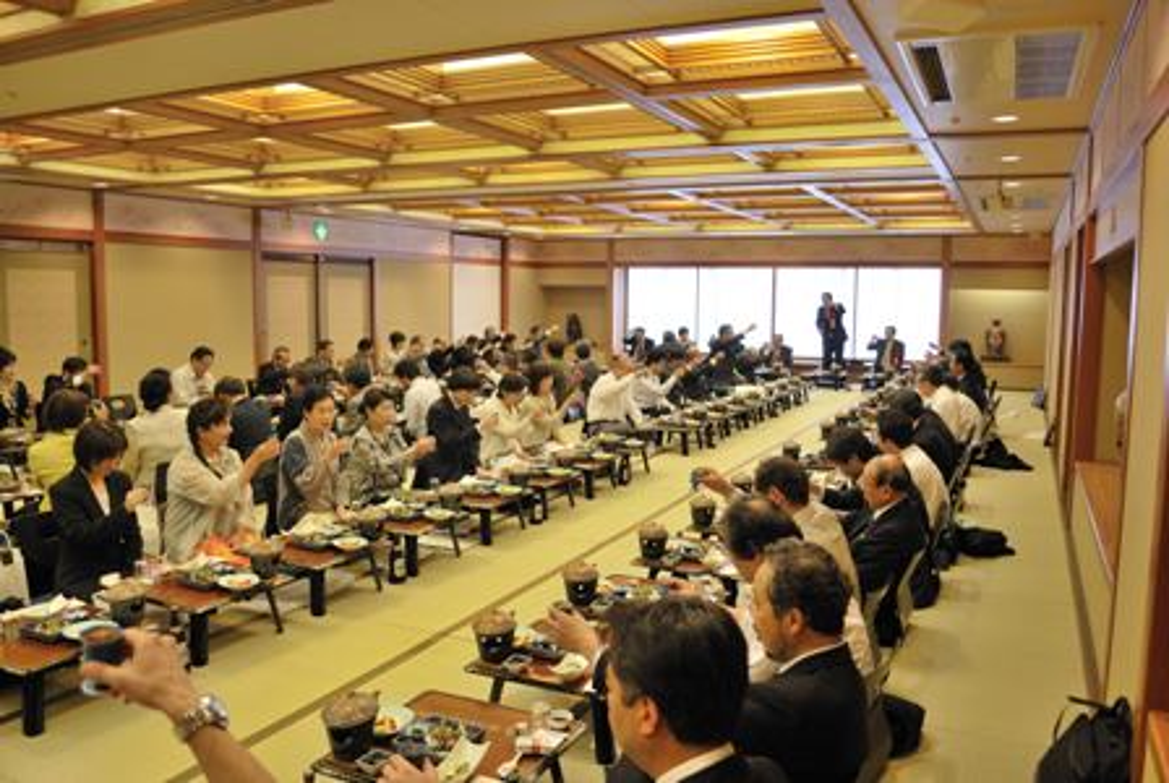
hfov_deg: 67.3
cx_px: 584
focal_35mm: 27
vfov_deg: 48.1
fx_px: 878
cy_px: 392
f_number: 3.5
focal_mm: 18
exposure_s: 1/50
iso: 200
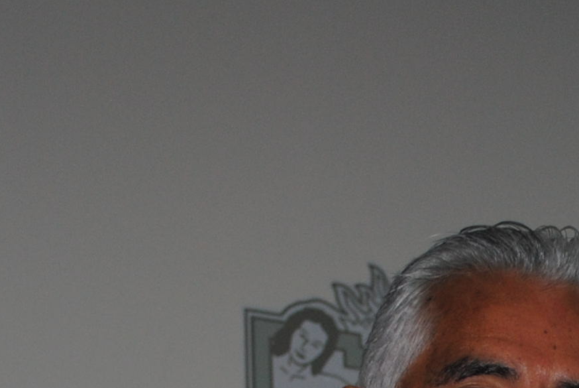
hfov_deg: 9.0
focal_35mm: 226
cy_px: 854
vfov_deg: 5.9
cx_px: 674
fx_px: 3639
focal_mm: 34
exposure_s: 1/60
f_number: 5
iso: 200
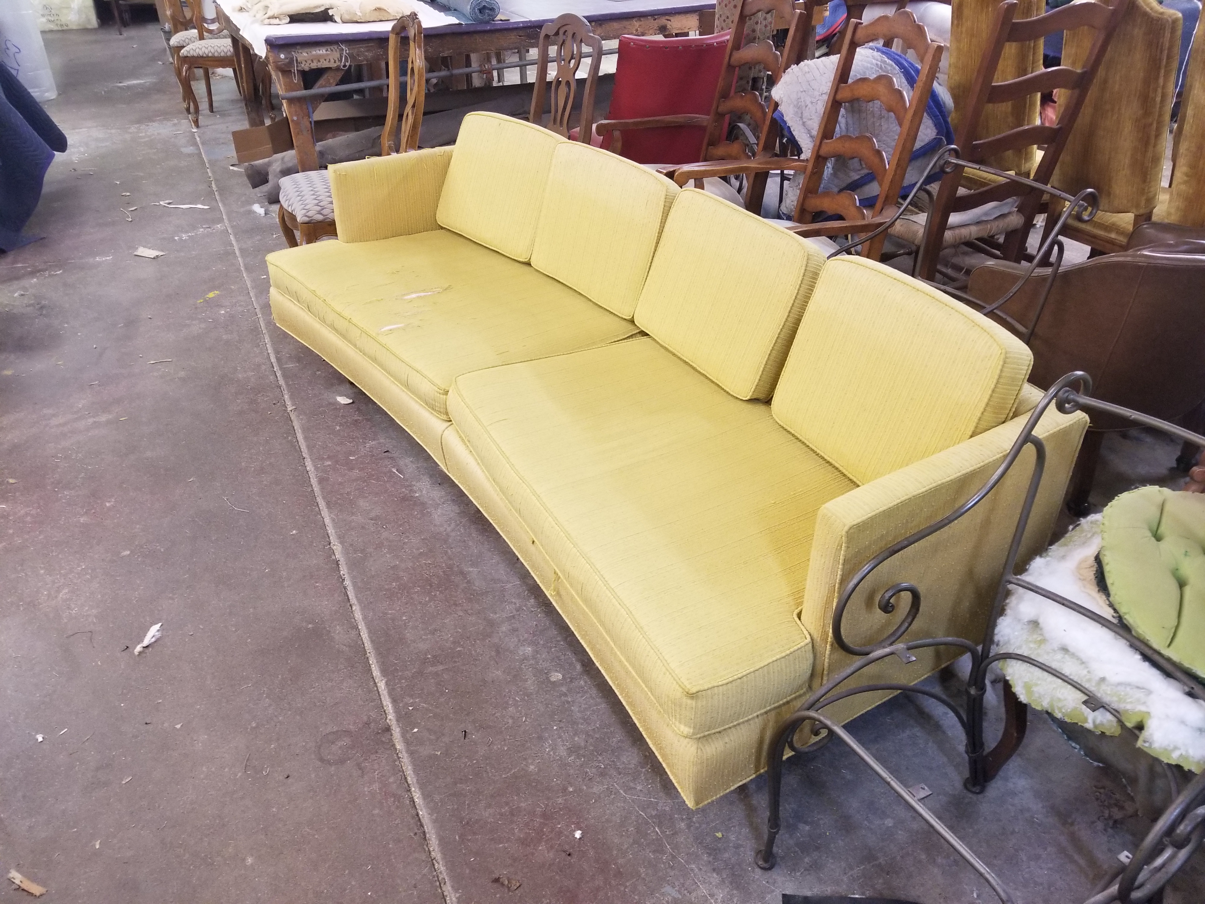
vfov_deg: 53.1
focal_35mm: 26
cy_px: 452
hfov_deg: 67.3
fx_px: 905
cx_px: 602
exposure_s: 1/30
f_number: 1.7
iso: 160
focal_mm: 4.25
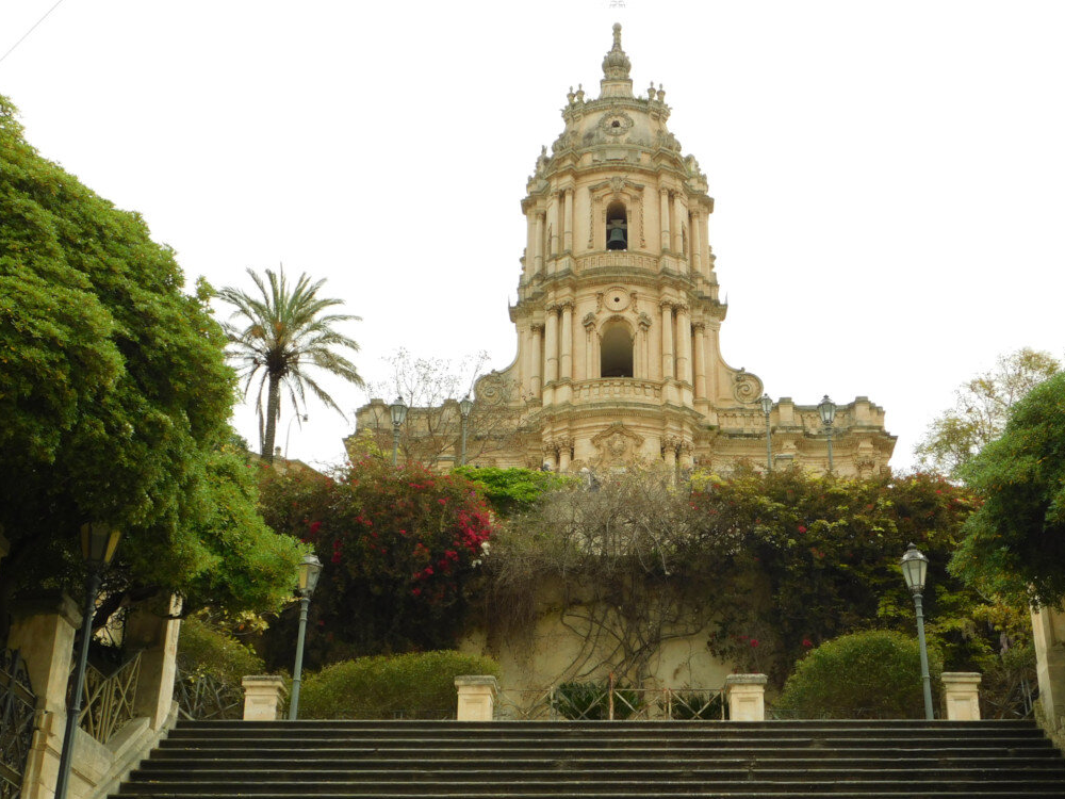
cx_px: 620
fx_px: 1477
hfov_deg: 39.5
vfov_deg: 30.2
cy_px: 437
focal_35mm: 48
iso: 125
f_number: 3.6
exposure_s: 1/800
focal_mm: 7.1
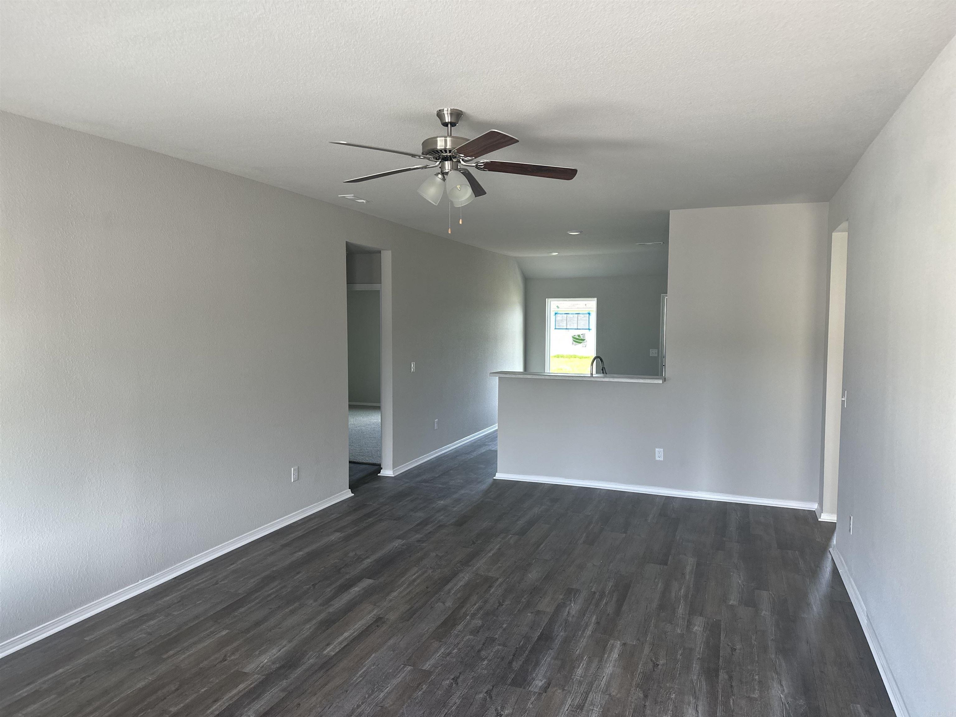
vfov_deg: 56.8
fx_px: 663
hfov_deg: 71.6
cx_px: 478
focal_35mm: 24
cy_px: 358
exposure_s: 1/121
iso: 160
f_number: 1.78
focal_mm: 6.86
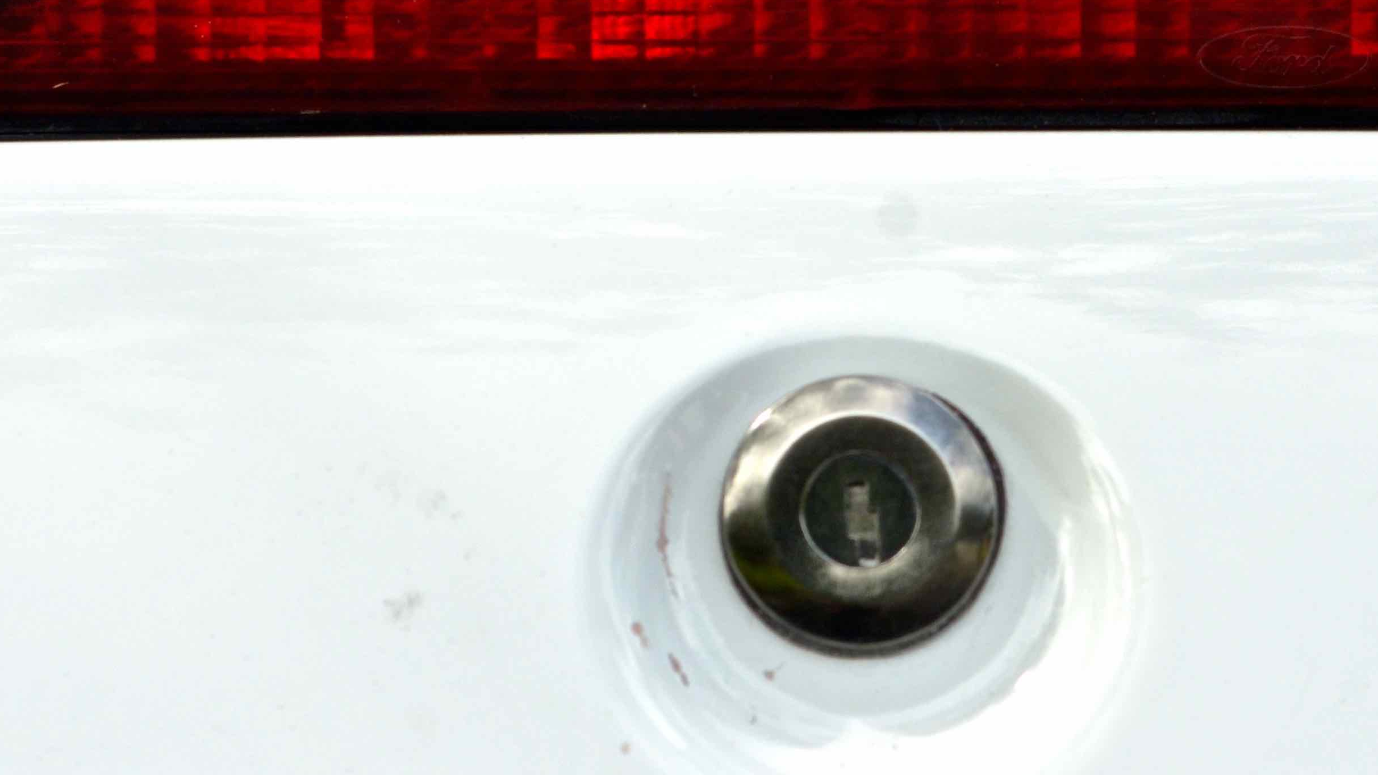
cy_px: 484
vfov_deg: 5.4
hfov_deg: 9.7
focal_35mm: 223
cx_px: 858
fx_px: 8147
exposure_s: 1/400
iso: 400
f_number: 8
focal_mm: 70
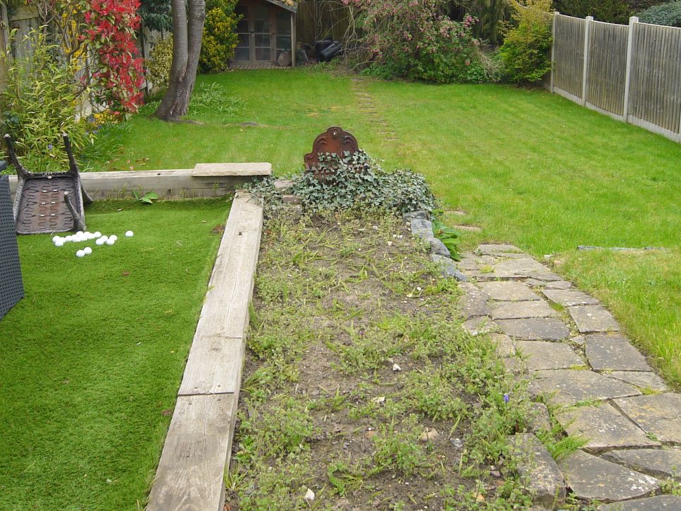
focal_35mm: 38
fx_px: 748
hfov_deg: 48.9
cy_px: 150
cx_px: 361
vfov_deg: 37.1
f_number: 5
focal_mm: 9
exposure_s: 1/160
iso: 100
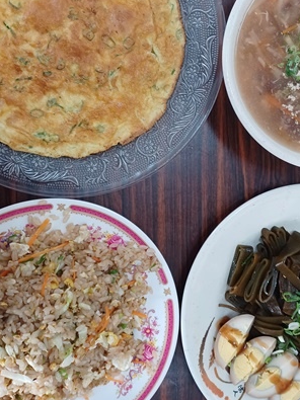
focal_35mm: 38
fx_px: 439
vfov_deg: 48.7
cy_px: 163
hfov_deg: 37.6
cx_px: 177
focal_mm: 4.6
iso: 320
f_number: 1.8
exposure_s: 1/30
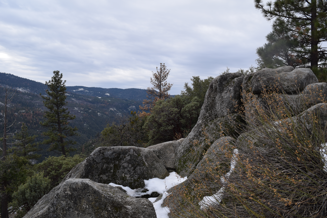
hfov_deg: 67.4
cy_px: 109
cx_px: 164
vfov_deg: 47.9
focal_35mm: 27
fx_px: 245
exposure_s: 1/250
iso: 250
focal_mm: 18
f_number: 8
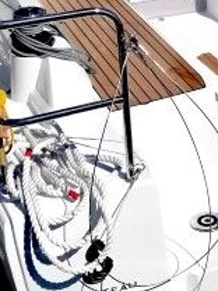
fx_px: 840
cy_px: 8
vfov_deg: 19.2
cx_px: 289
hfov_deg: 14.2
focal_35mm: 100
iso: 50
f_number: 2.2
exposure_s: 1/3086
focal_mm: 3.81
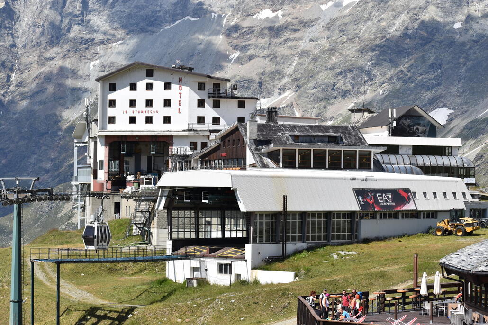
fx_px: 1423
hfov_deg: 19.5
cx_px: 244
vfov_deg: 13.0
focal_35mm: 105
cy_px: 162
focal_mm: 70
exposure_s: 1/400
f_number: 10
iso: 100
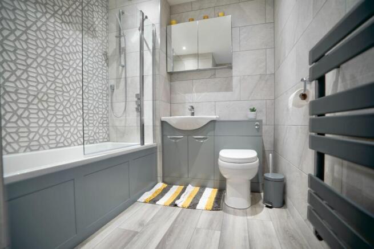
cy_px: 124
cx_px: 187
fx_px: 166
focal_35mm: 16
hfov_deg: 96.7
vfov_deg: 73.8
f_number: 2.8
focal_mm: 16
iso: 100
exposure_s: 1/13
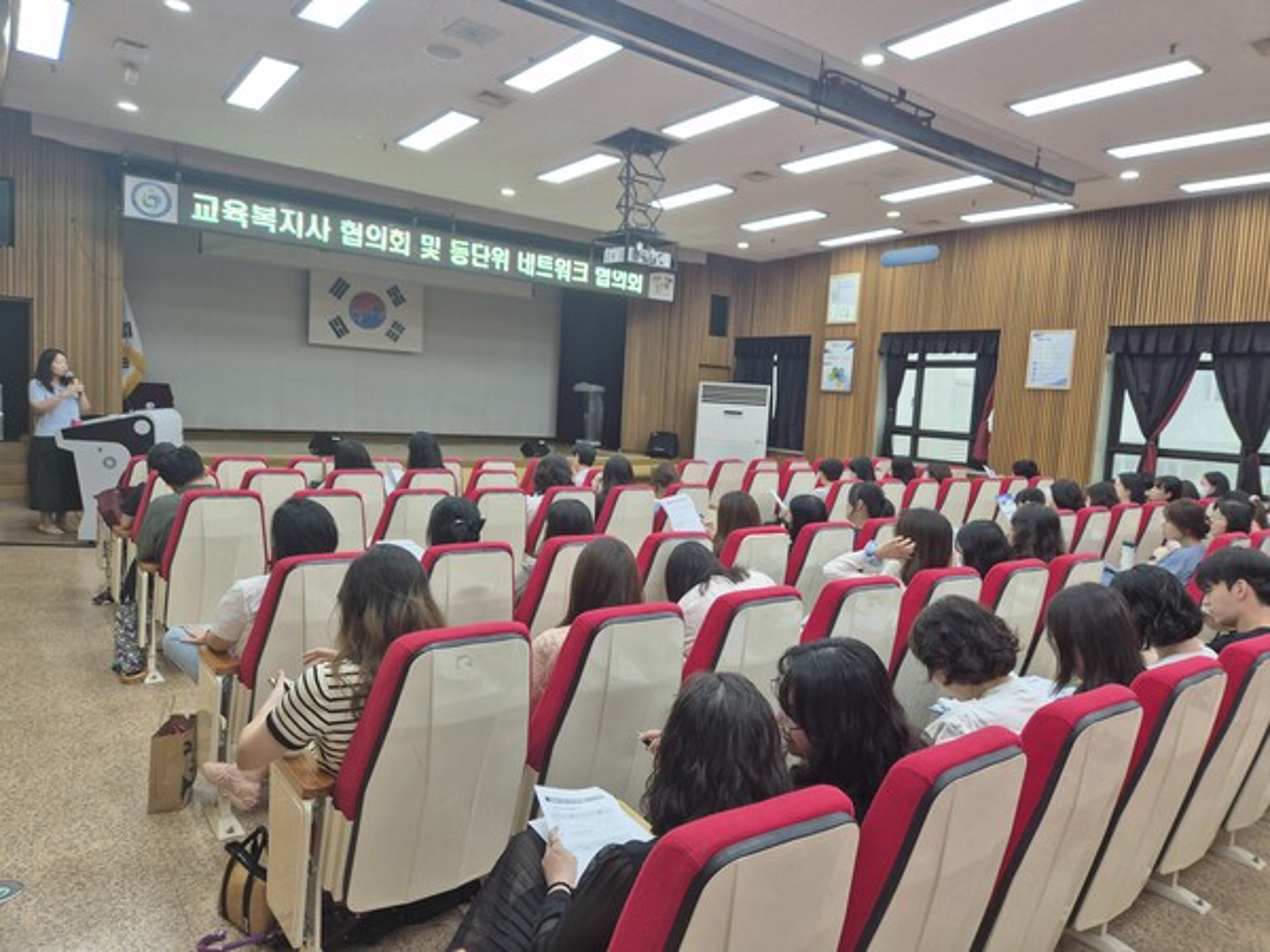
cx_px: 635
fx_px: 844
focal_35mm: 23
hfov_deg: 73.9
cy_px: 476
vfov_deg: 58.9
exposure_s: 1/120
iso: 64
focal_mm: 5.4
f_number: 1.8
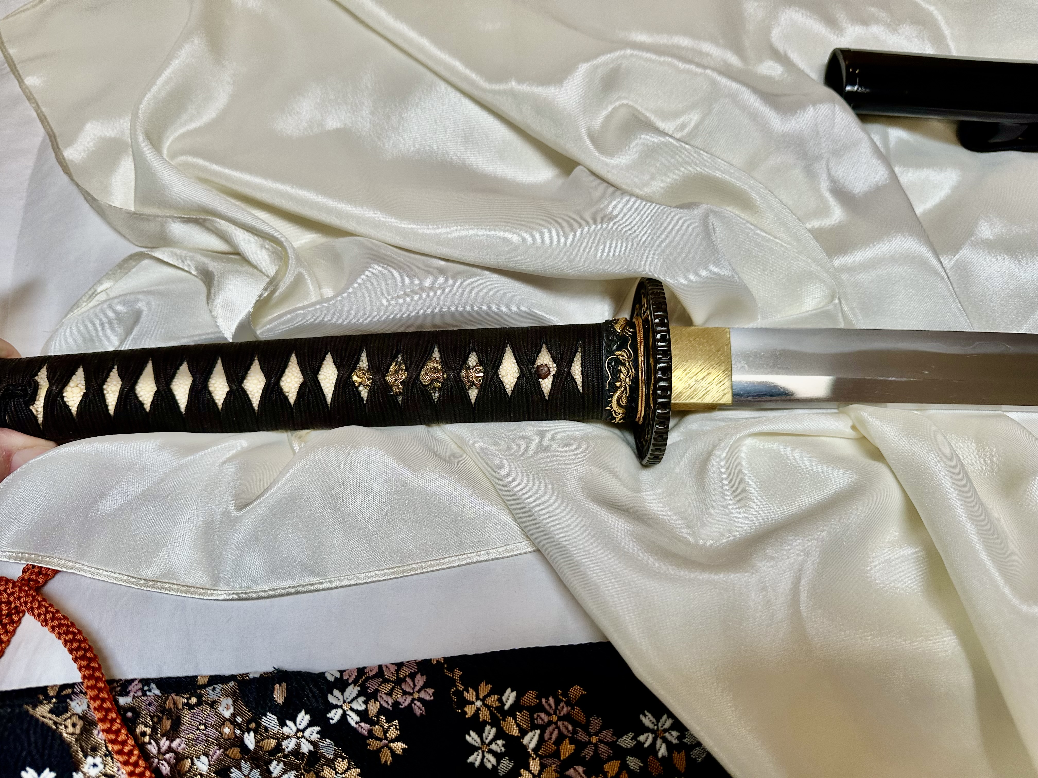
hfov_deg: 71.6
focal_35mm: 24
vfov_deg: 56.8
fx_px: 720
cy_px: 389
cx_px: 519
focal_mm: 6.86
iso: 160
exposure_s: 1/120
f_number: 1.78
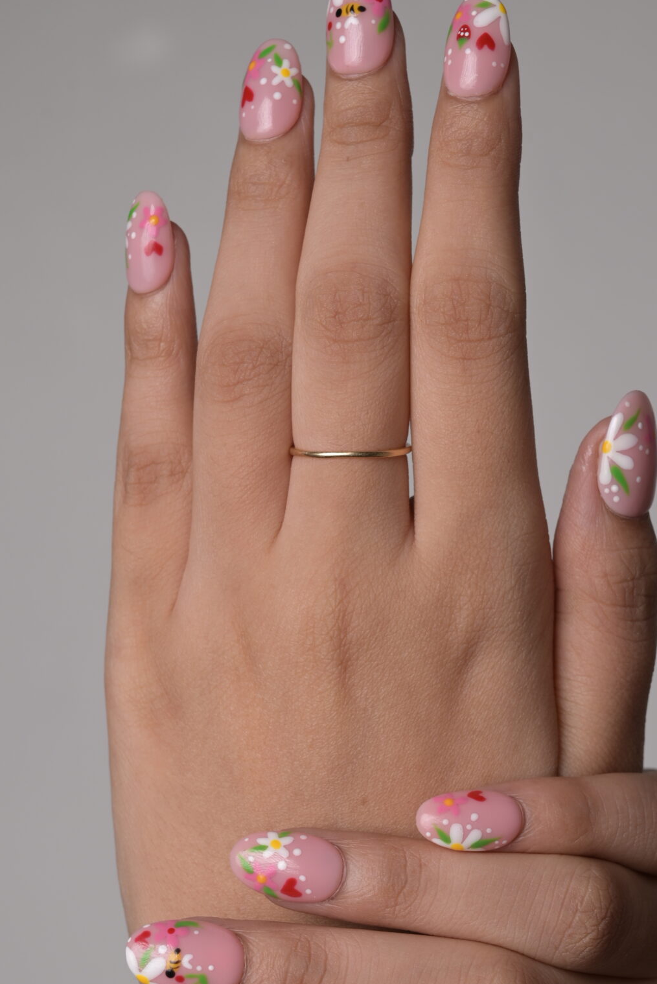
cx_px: 403
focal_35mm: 118
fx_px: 3227
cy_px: 615
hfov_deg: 11.6
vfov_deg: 17.3
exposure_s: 1/160
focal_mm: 70
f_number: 9
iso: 125
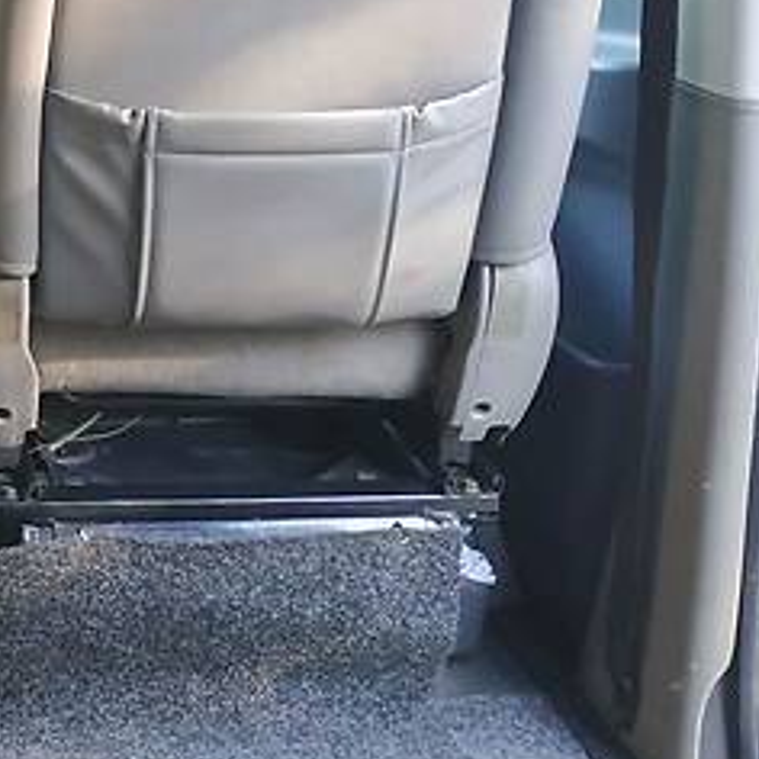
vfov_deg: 23.1
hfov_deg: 21.8
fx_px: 1786
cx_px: -212
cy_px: 16
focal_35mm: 72
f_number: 1.9
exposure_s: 1/33
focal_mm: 3.9
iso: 320
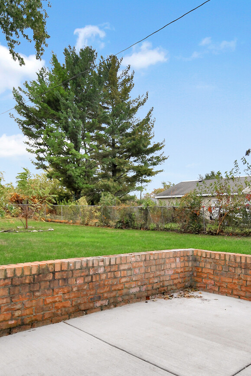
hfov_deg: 46.2
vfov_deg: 65.4
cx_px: 150
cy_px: 202
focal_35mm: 28
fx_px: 293
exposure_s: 1/1250
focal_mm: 10
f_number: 8
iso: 400
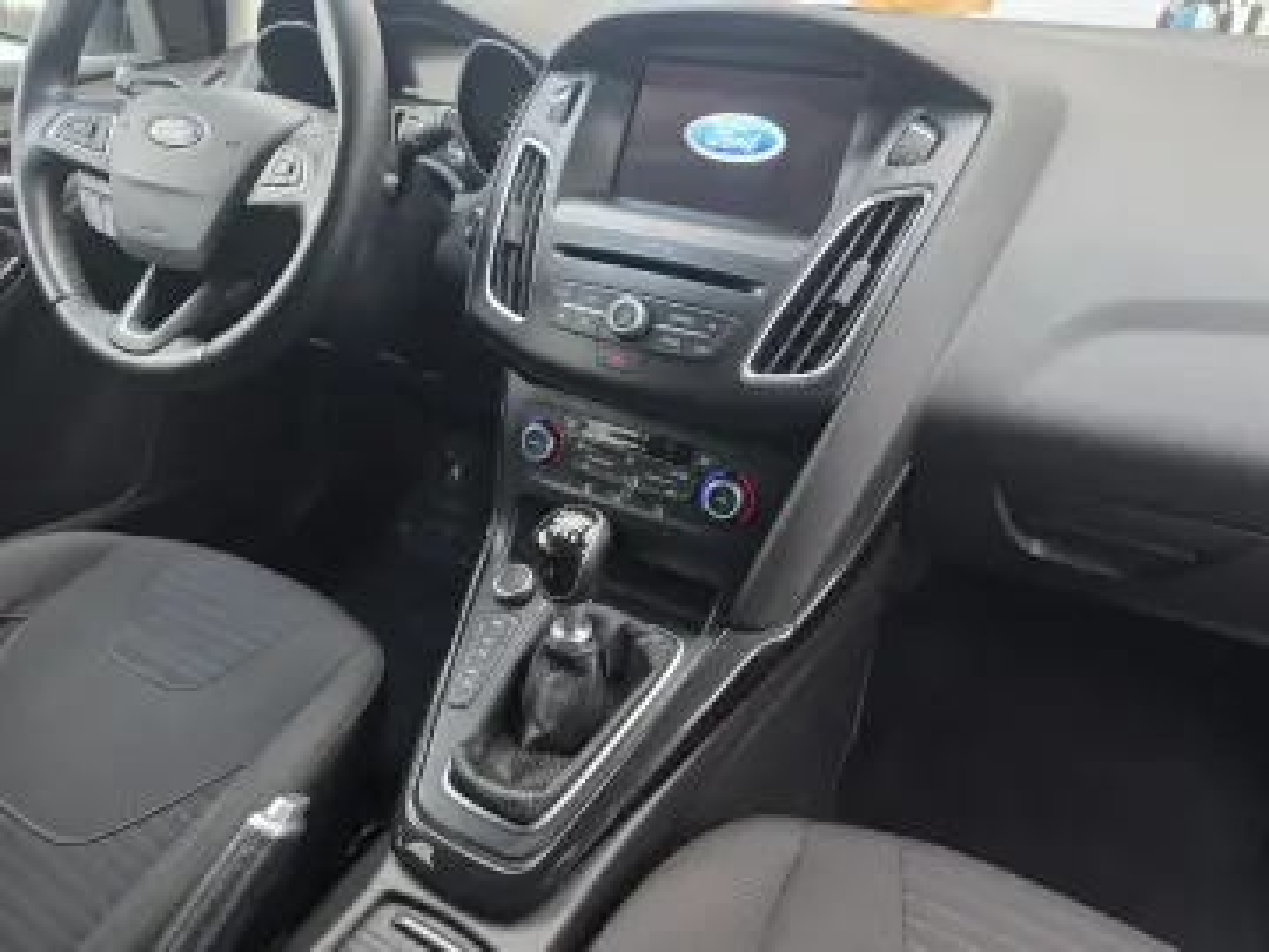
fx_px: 843
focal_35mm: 23
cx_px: 634
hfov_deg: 73.9
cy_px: 476
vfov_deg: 58.9
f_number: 1.7
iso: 320
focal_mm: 6.3
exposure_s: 1/100
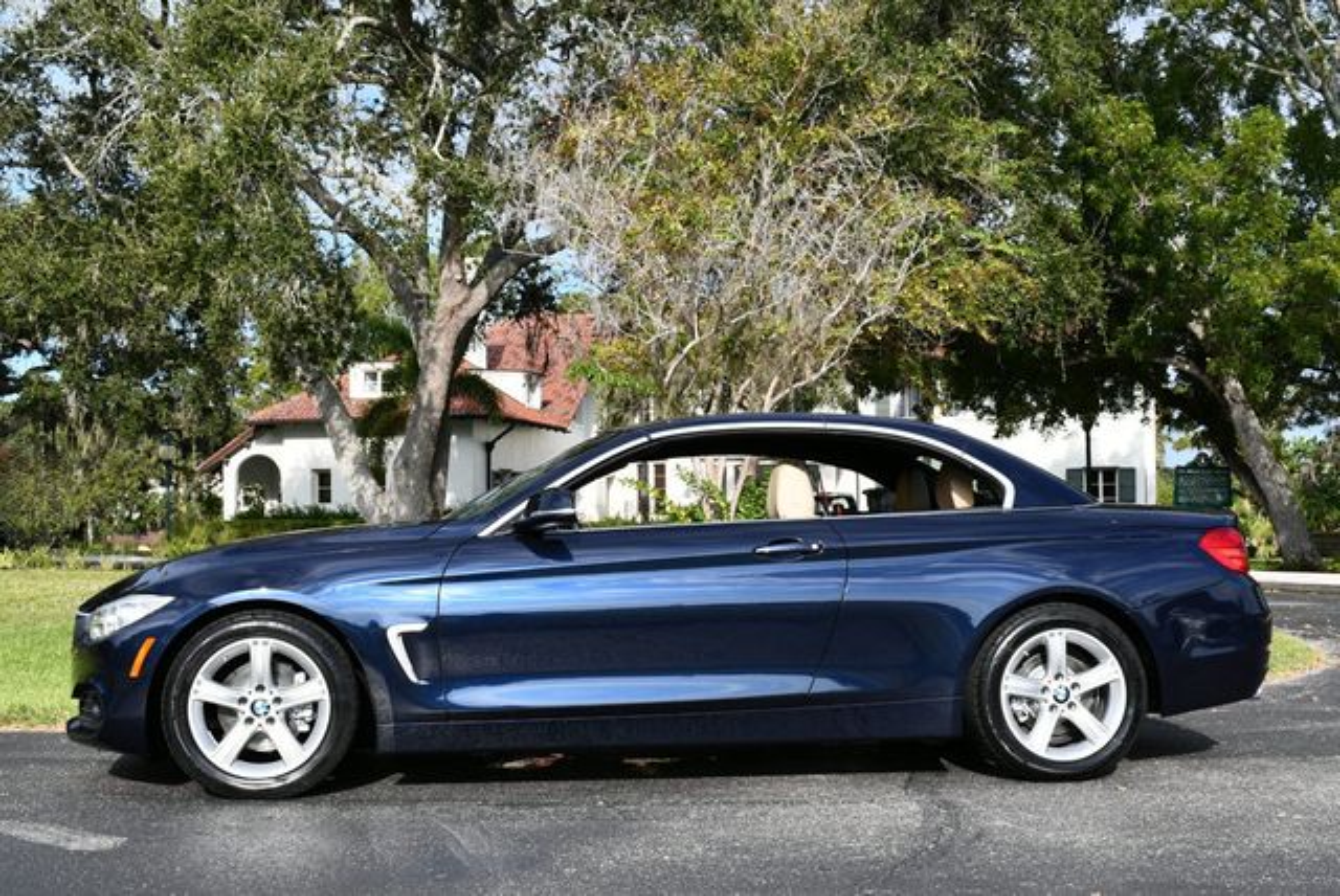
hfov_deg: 44.5
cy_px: 448
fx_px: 1639
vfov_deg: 30.6
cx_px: 670
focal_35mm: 44
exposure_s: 1/250
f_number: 8
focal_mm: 22
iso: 125
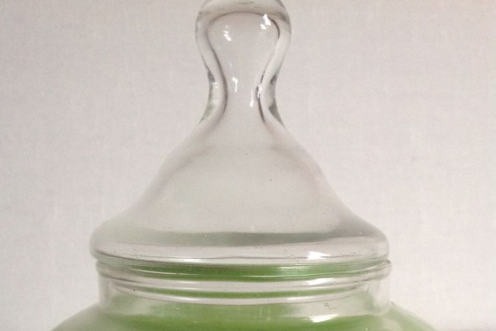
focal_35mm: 49
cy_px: 292
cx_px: 247
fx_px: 675
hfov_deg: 40.3
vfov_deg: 26.7
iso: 250
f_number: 2.4
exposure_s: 1/15
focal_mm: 4.28
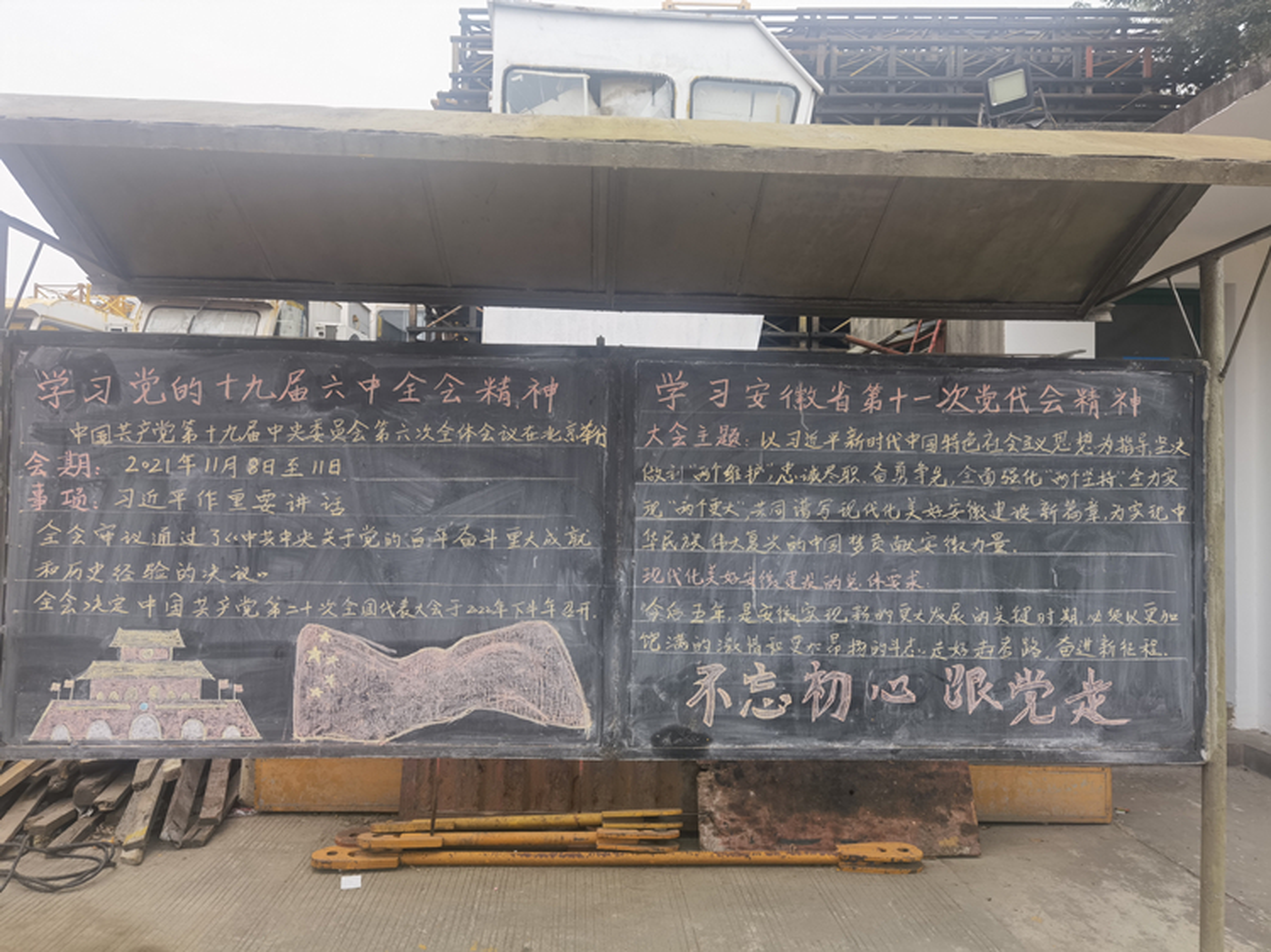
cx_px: 636
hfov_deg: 73.9
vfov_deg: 58.9
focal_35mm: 23
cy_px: 476
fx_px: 844
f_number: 1.9
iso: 50
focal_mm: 6.67
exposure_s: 1/604
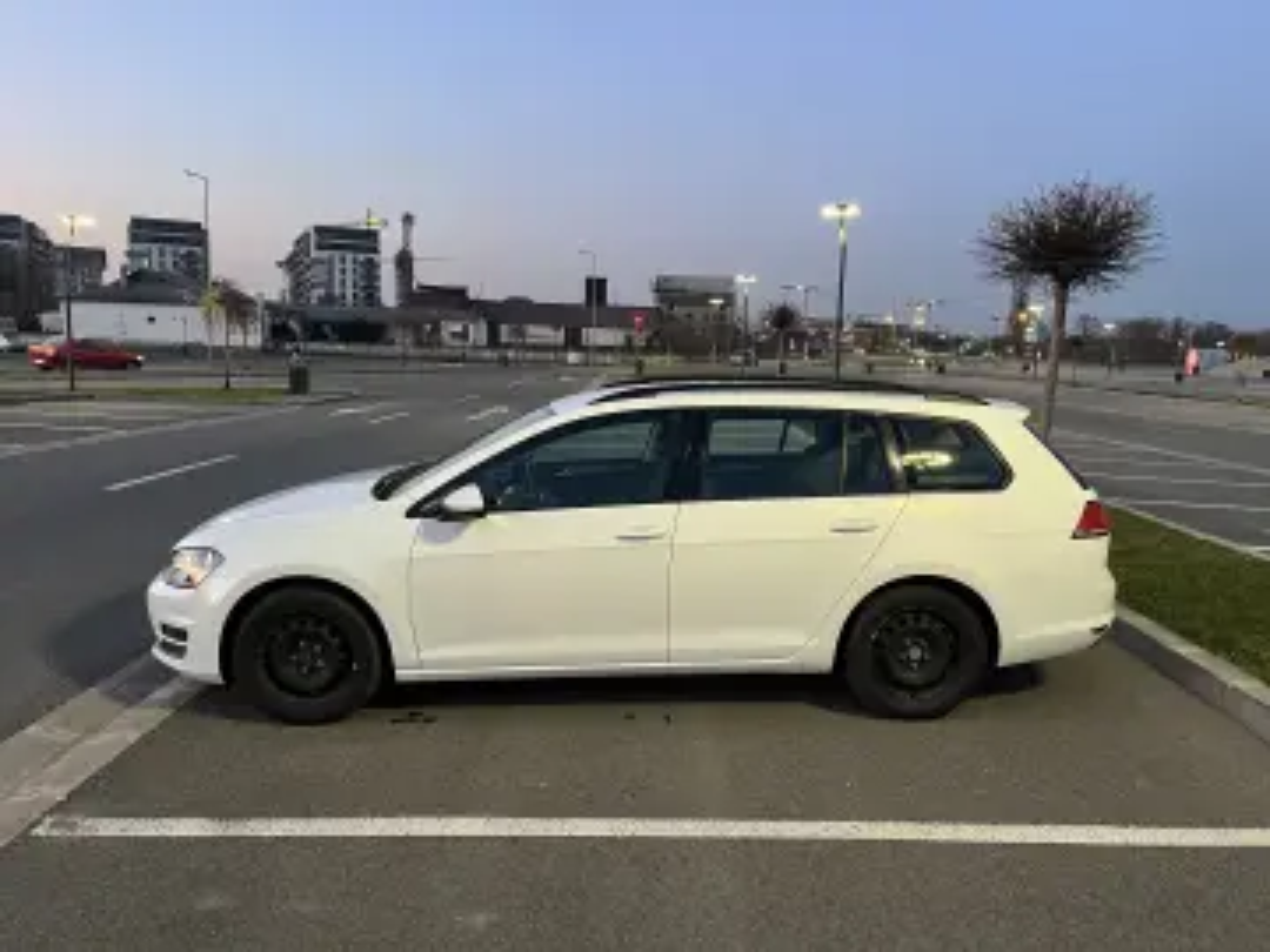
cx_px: 635
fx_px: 954
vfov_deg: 53.1
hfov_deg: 67.3
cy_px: 476
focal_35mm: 26
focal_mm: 5.1
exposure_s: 1/50
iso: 320
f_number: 1.6
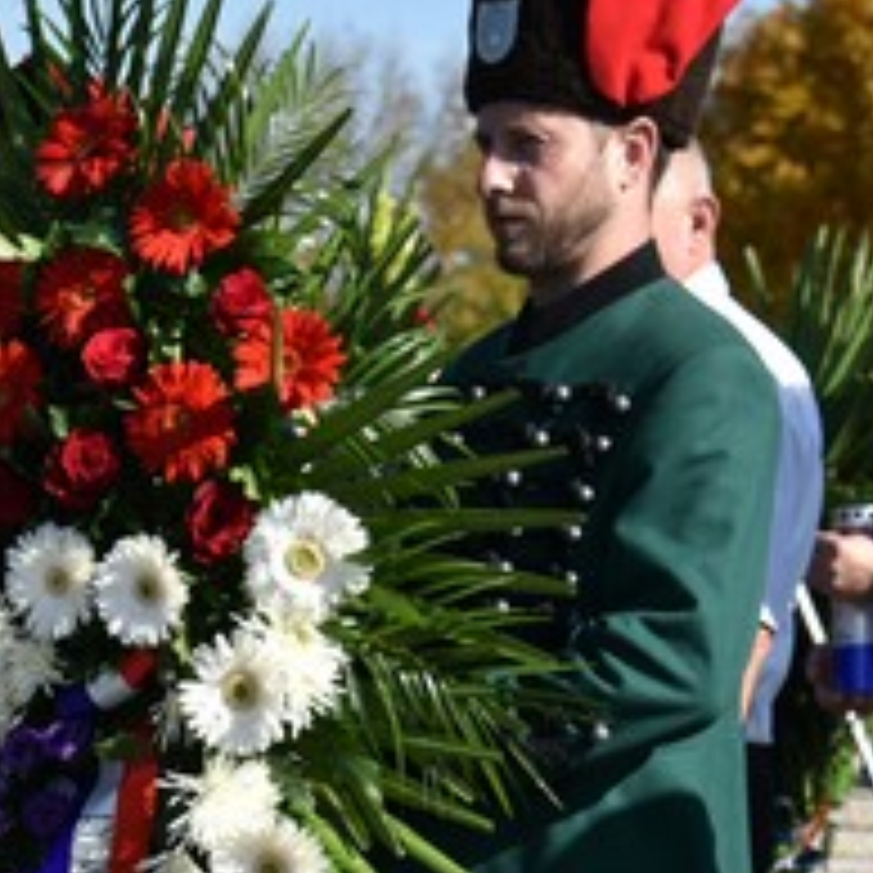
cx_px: -76
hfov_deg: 10.9
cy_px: 821
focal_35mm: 158
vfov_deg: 11.0
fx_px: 4508
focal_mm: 44
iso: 320
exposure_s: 1/2500
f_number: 4
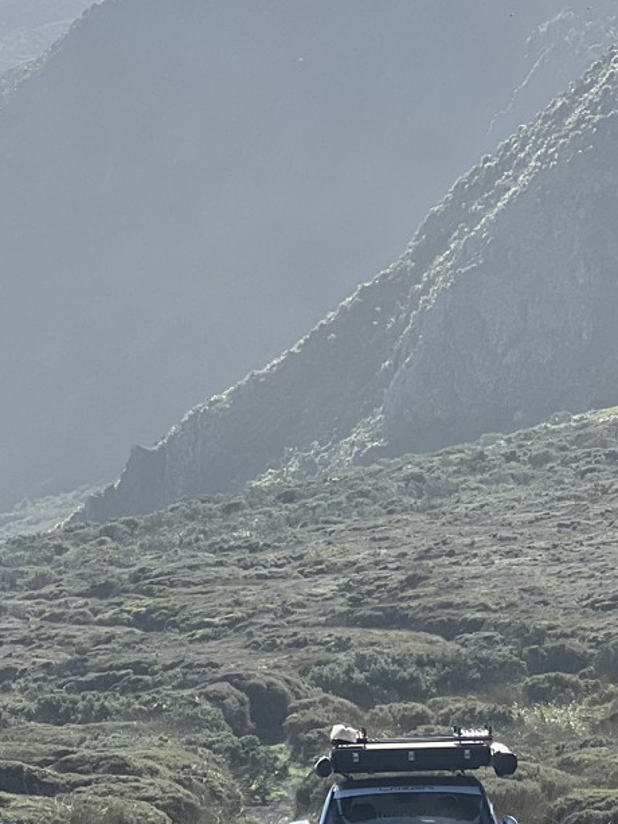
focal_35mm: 201
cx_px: 394
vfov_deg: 9.8
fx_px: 4783
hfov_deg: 7.4
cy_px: 500
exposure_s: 1/791
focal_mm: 9
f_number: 2.8
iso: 32
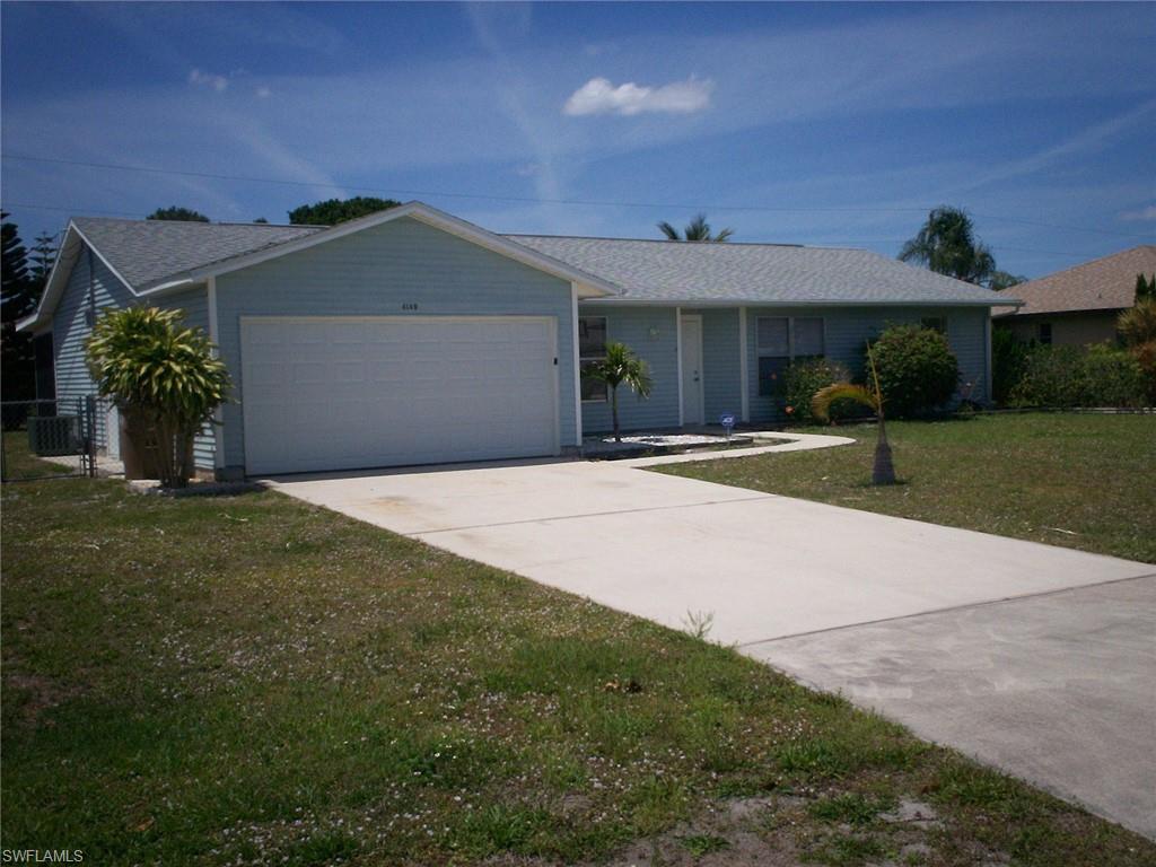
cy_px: 434
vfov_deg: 39.7
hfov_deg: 51.4
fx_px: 1202
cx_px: 578
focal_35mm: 36
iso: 100
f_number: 4.5
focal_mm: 6
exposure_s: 1/1859
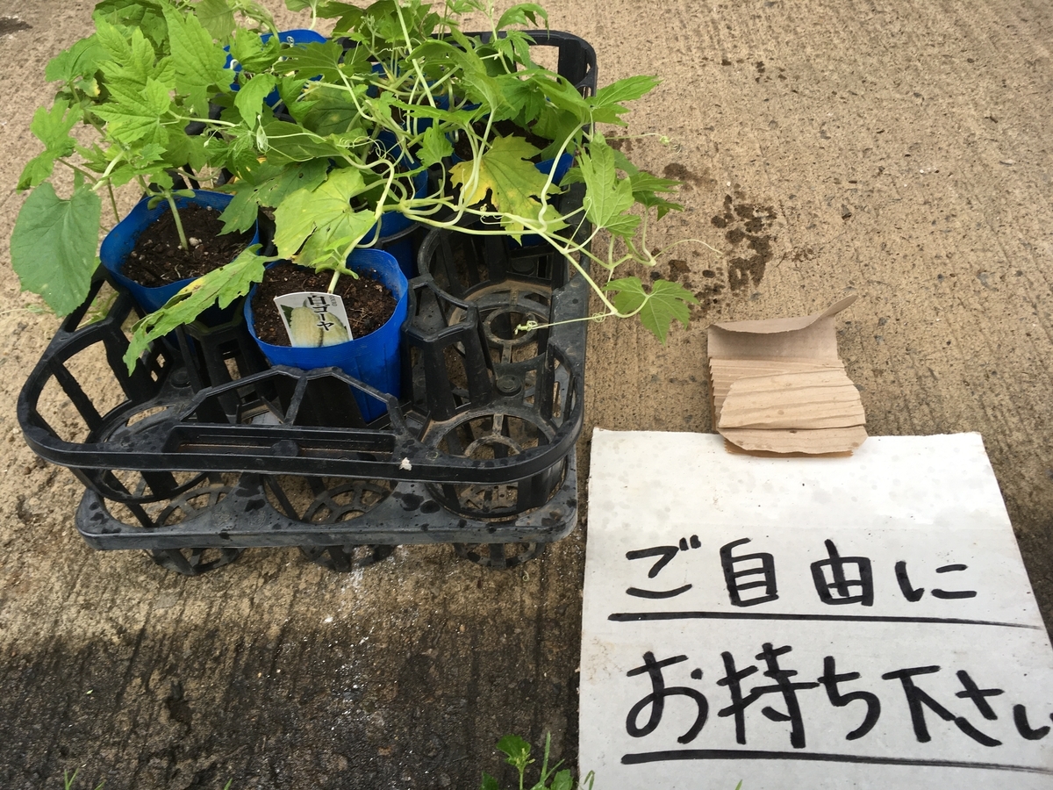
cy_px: 395
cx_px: 526
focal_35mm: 29
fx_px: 882
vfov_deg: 48.2
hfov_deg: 61.7
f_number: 2.2
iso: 32
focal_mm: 4.15
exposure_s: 1/60
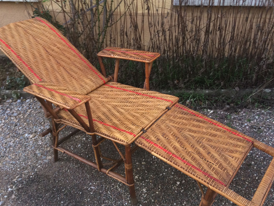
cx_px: 135
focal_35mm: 37
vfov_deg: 38.7
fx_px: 293
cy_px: 106
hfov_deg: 50.1
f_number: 2.2
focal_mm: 4.15
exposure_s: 1/33
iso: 100
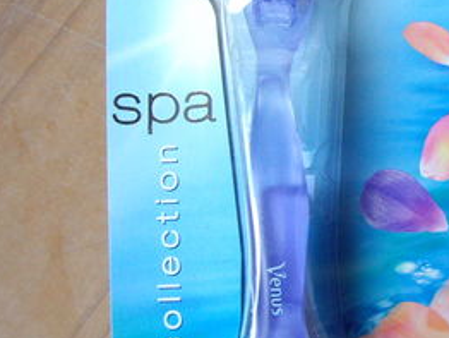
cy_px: 117
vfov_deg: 17.0
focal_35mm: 87
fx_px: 1130
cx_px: 504
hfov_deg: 21.3
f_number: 2.7
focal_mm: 6.2
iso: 200
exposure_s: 1/40
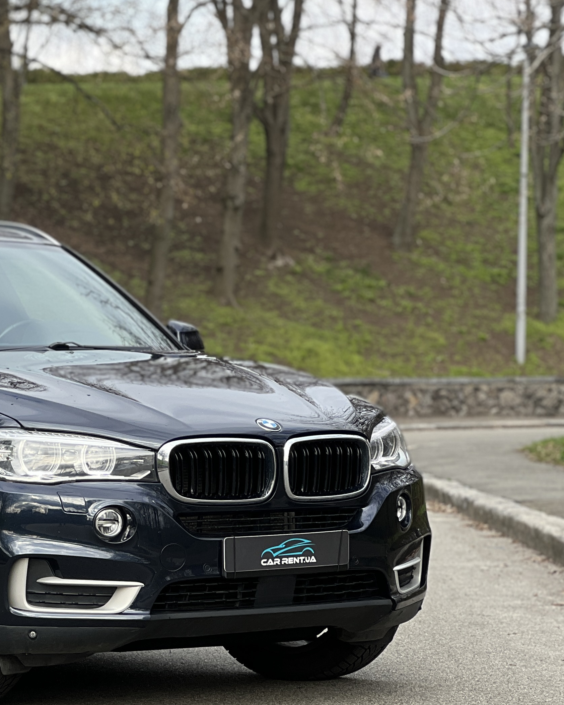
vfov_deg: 13.4
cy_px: 428
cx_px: -42
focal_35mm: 144
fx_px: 3004
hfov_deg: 10.6
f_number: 2.8
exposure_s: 1/121
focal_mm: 9
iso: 32
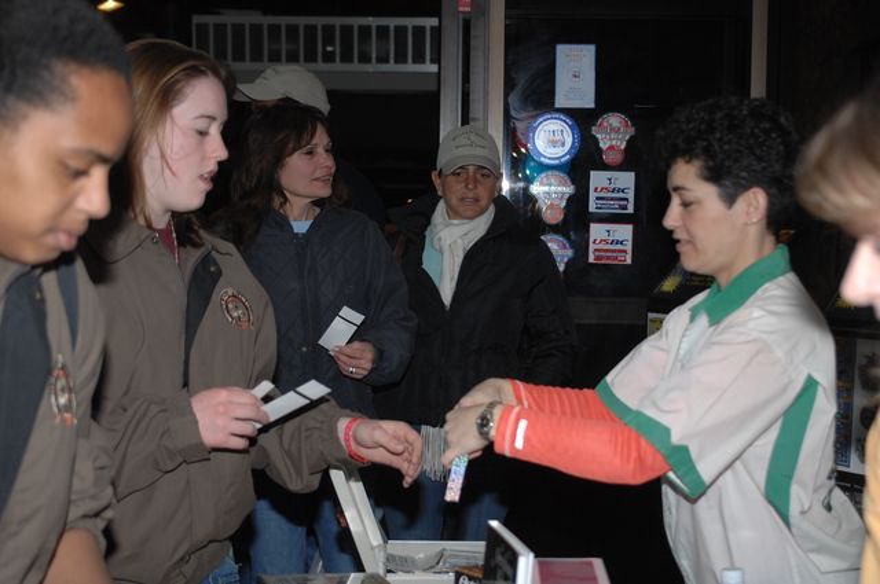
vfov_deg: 18.9
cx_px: 440
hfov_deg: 28.1
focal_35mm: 72
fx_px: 1758
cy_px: 292
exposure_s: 1/250
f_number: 4.2
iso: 400
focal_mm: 48
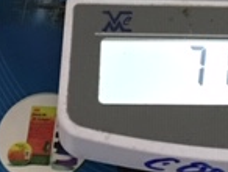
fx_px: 838
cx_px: 209
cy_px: -94
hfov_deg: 15.3
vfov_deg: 11.2
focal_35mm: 127
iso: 125
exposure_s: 1/8
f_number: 2.2
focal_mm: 4.15
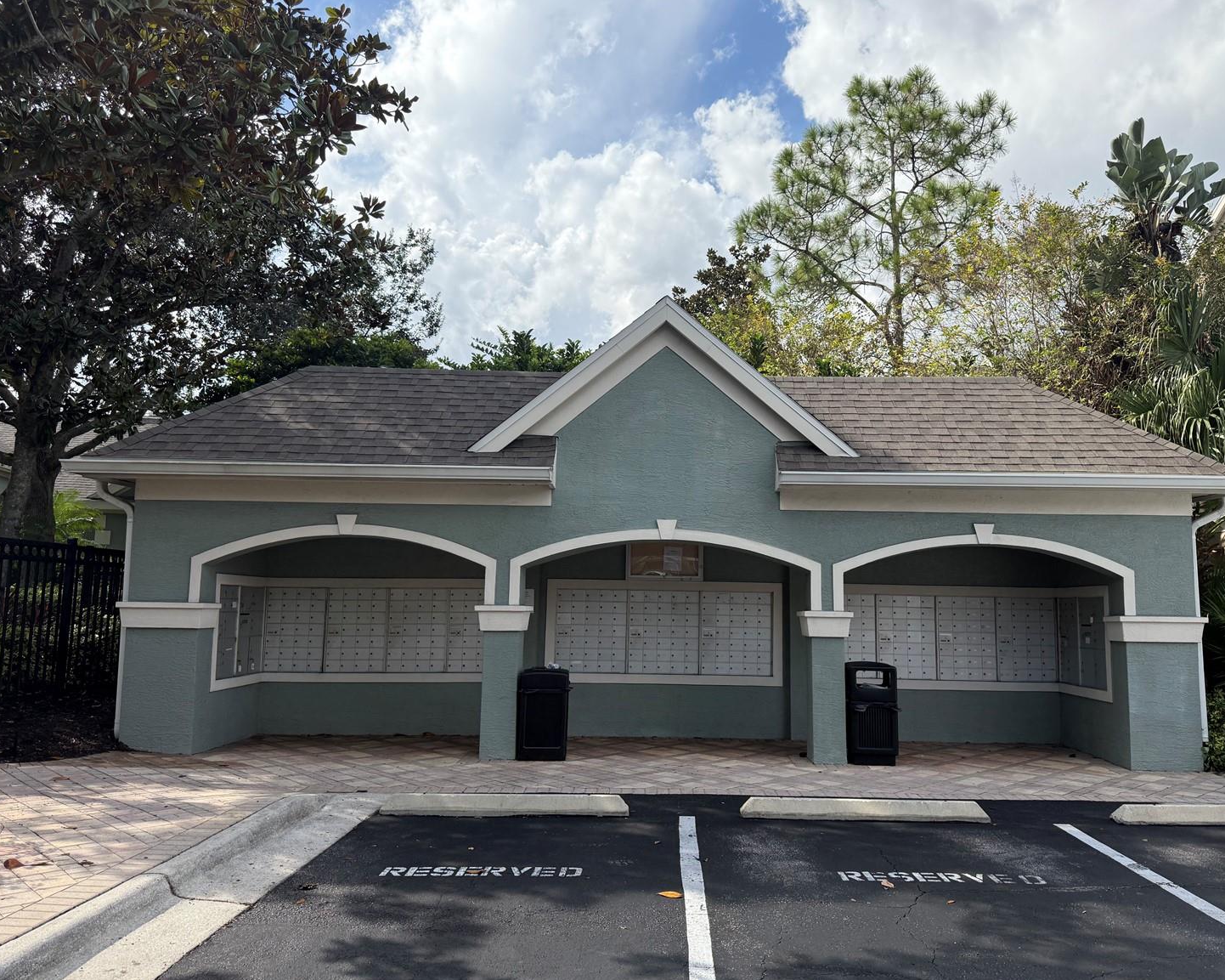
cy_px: 495
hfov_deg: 66.0
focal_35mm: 26
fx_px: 942
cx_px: 658
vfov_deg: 54.9
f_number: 1.78
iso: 125
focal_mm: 6.76
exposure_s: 1/4405
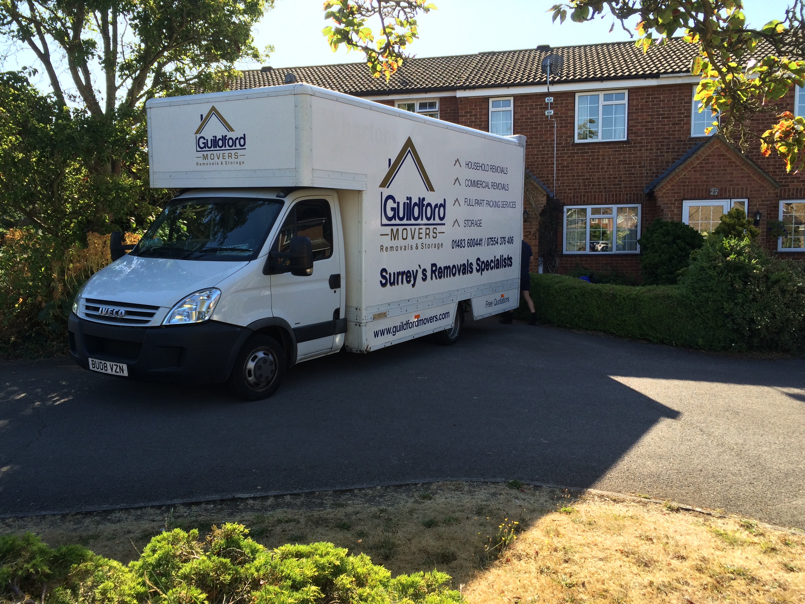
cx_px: 402
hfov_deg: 61.7
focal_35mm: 29
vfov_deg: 48.2
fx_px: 674
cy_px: 302
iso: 32
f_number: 2.2
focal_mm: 4.15
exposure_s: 1/604
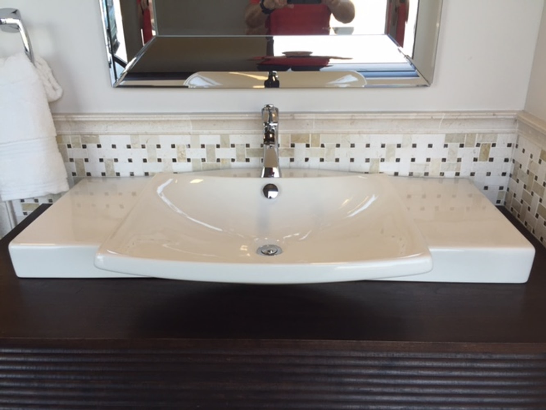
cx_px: 273
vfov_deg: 48.2
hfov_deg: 61.7
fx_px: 457
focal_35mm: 29
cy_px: 205
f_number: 2.2
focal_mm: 4.15
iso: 50
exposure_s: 1/120
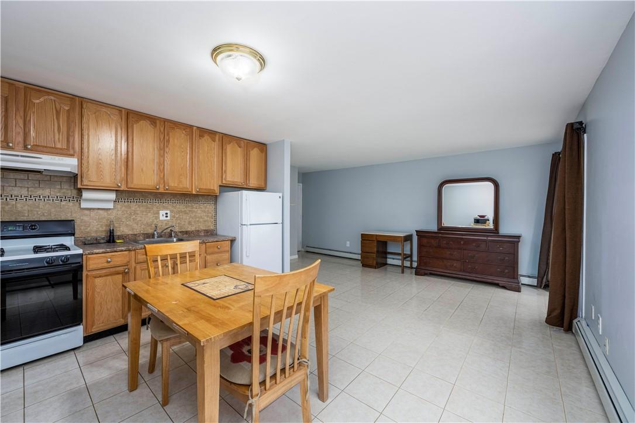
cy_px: 212
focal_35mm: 14
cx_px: 318
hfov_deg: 104.3
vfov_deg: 81.2
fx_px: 247
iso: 200
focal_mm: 14
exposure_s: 1/200
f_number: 7.1
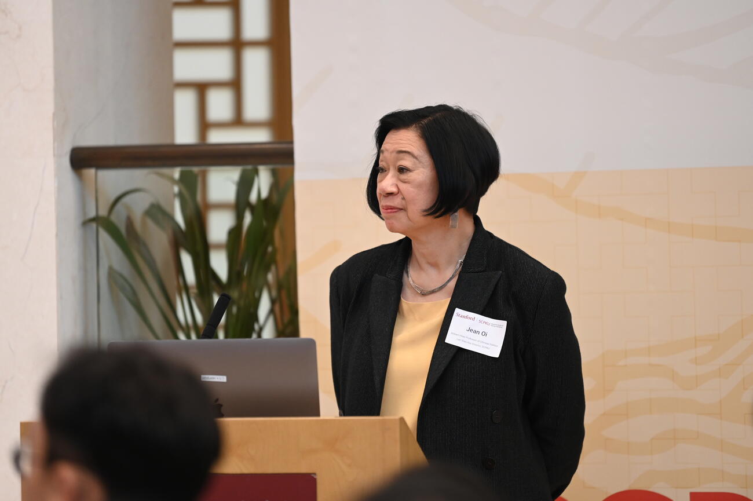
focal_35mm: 200
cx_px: 376
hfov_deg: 10.3
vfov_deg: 6.9
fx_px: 4181
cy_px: 250
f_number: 2.8
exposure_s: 1/100
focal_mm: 200
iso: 2000
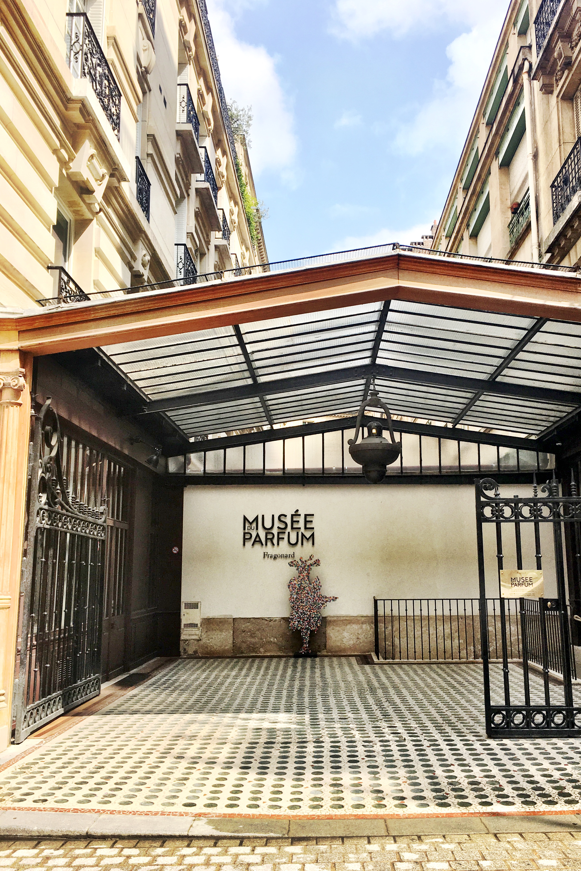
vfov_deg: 60.3
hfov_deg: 42.2
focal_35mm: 31
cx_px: 331
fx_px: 750
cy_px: 440
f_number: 2.2
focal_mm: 4.15
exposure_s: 1/1068
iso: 25
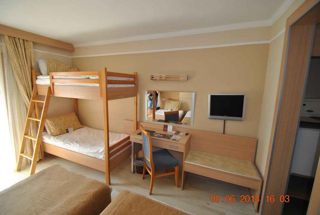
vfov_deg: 77.5
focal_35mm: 15
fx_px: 134
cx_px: 160
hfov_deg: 100.3
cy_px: 108
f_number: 3.5
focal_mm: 10
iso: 200
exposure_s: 1/100
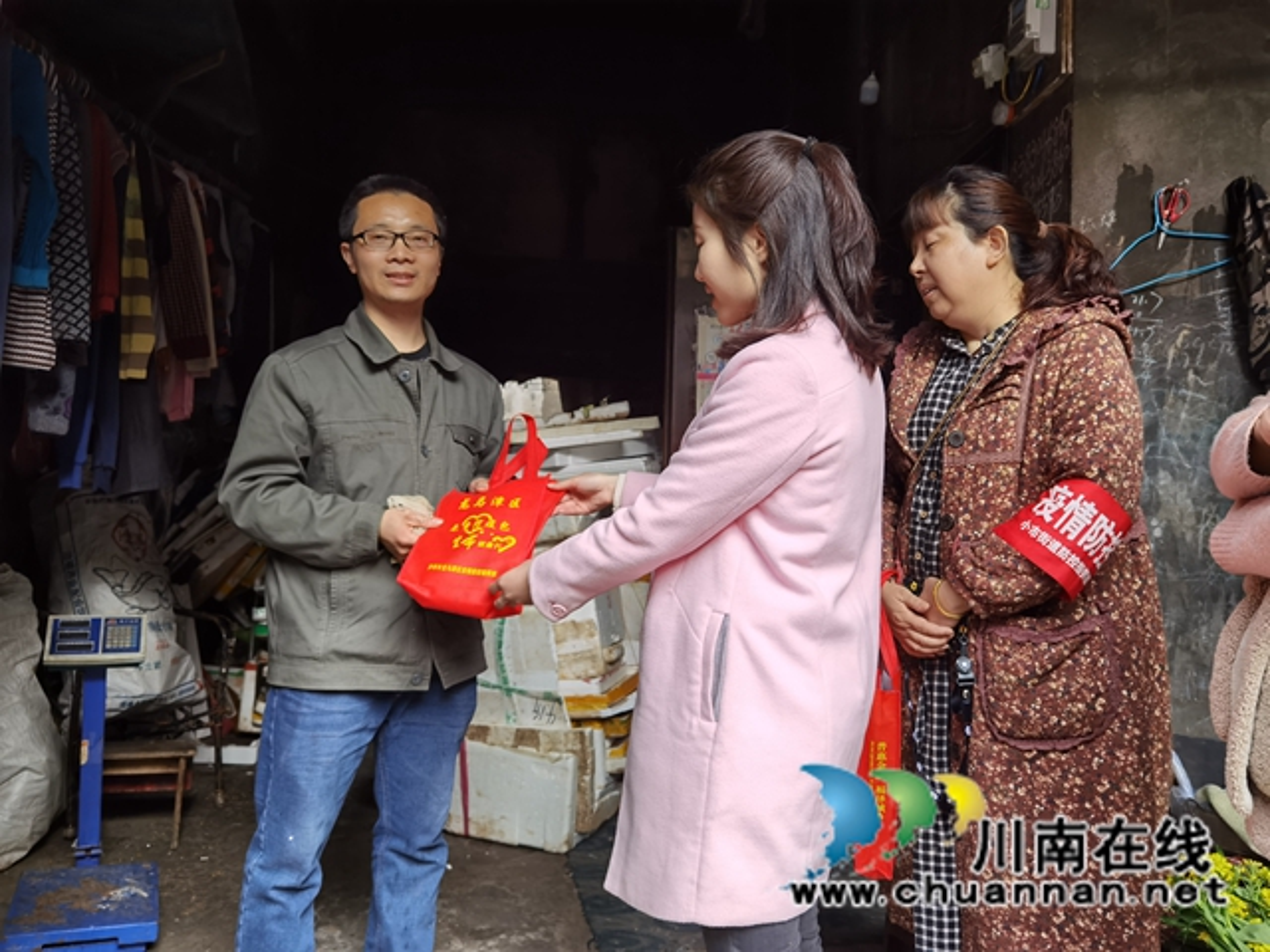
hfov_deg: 65.3
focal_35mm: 27
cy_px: 476
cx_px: 635
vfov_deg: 51.4
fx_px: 991
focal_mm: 6.71
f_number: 1.9
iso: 50
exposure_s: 1/173
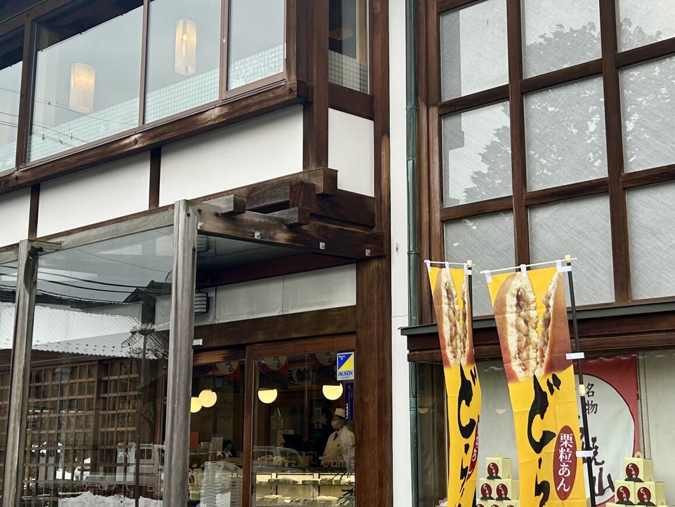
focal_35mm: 58
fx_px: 1131
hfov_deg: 33.2
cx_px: 365
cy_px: 179
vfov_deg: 25.1
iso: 50
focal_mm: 5.7
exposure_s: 1/460
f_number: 1.5
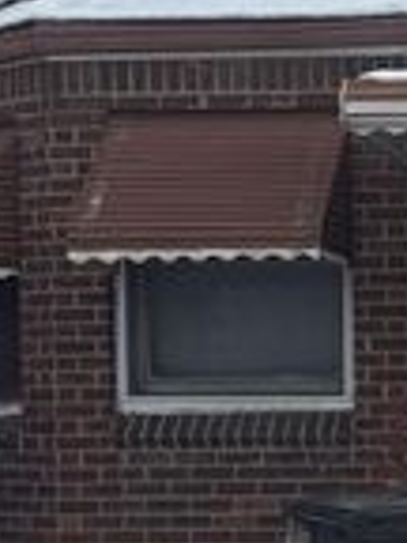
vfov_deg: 17.5
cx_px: 671
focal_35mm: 111
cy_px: 462
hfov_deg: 12.5
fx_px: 1740
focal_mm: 6.76
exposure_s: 1/1770
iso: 80
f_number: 1.78
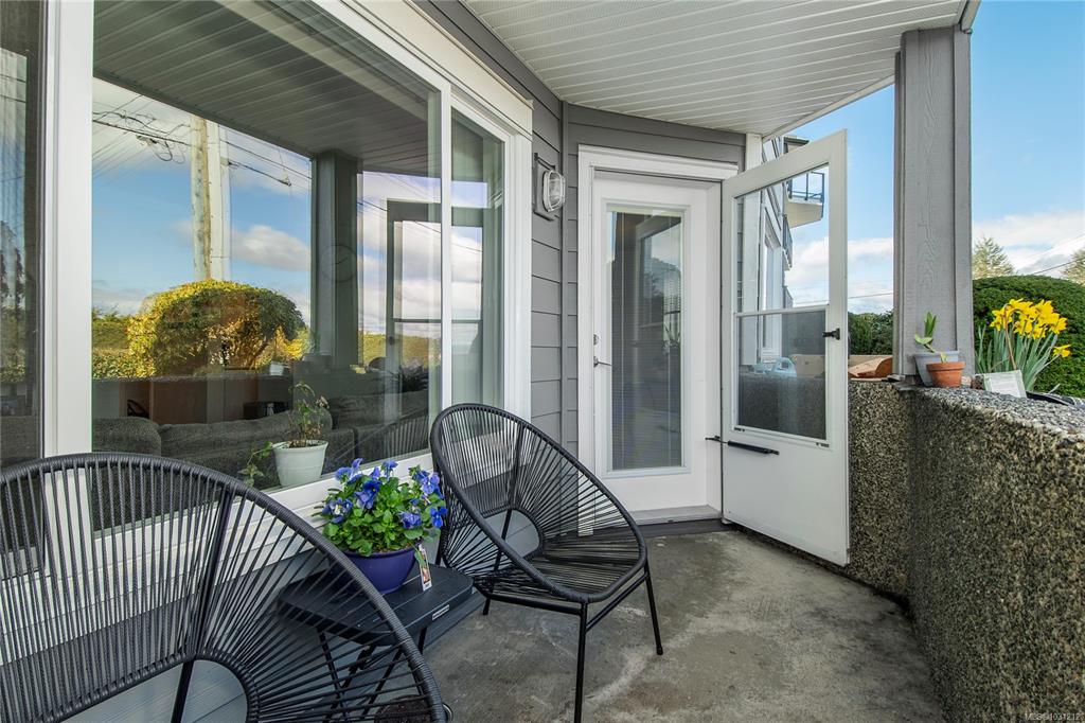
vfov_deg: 67.3
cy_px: 362
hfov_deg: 90.0
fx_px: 542
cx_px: 542
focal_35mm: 18
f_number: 8
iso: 200
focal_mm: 12
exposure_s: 1/30
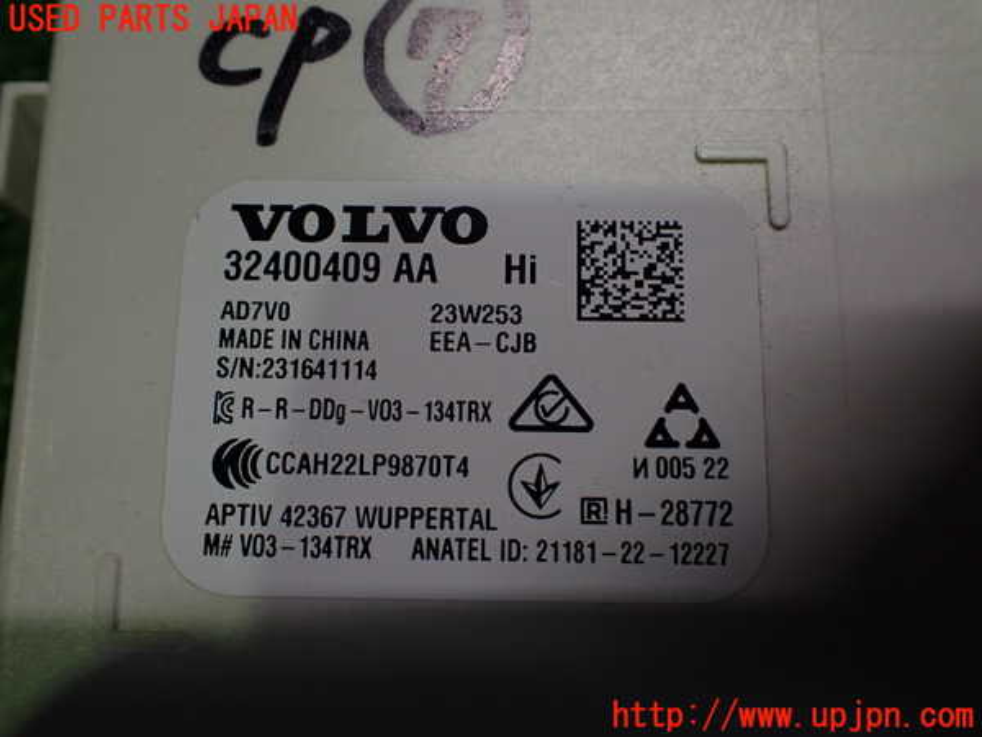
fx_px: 851
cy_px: 368
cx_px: 491
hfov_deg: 60.0
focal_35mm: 30
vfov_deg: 46.8
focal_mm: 5.4
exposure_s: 1/125
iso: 250
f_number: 2.3
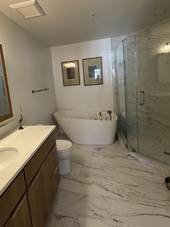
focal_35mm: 20
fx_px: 131
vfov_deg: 81.5
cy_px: 102
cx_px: 67
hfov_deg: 65.3
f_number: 2.2
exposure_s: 1/60
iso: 160
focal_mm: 2.22
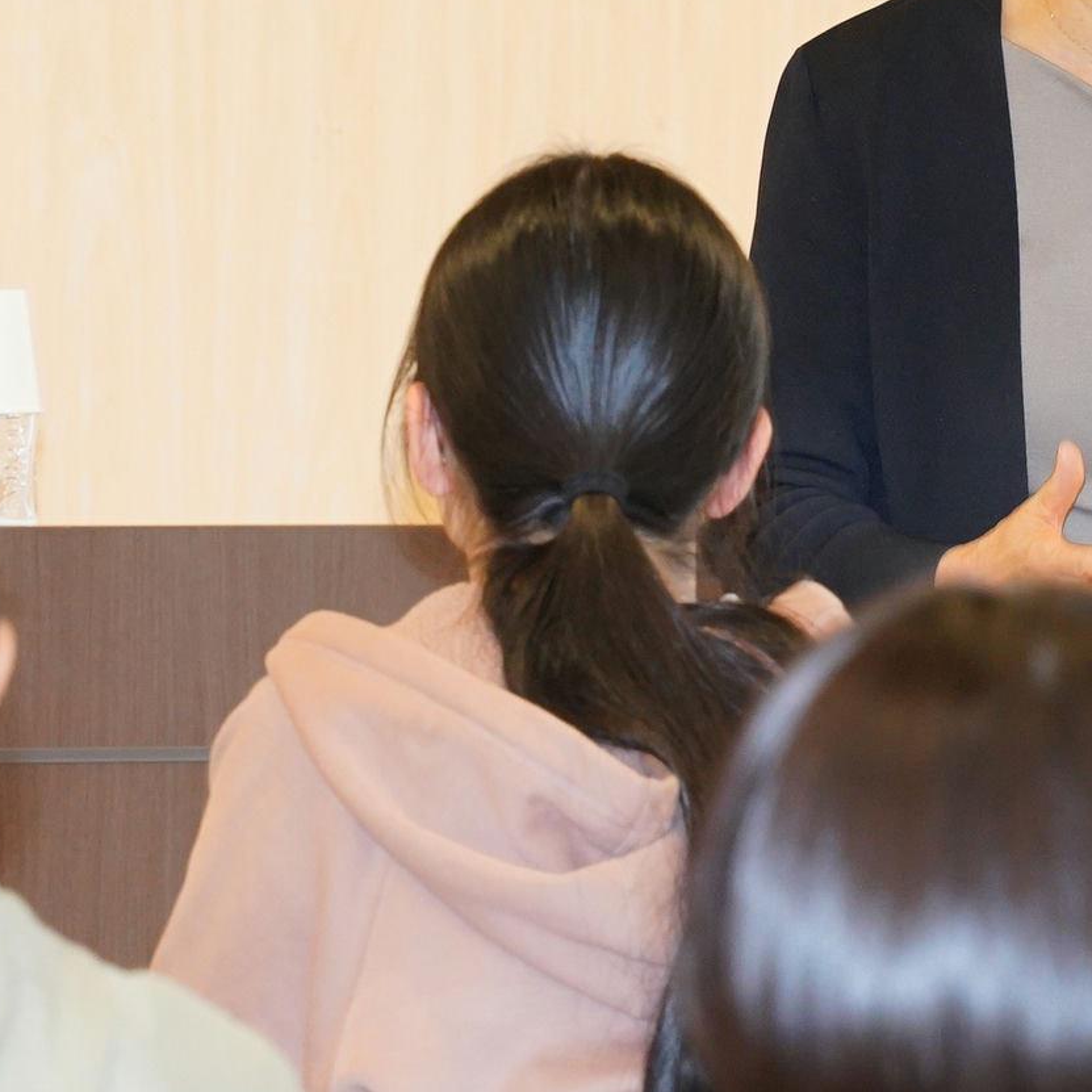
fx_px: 14562
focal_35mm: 408
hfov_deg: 4.3
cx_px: 731
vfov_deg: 4.3
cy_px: 608
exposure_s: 1/125
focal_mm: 133
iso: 2000
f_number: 6.3
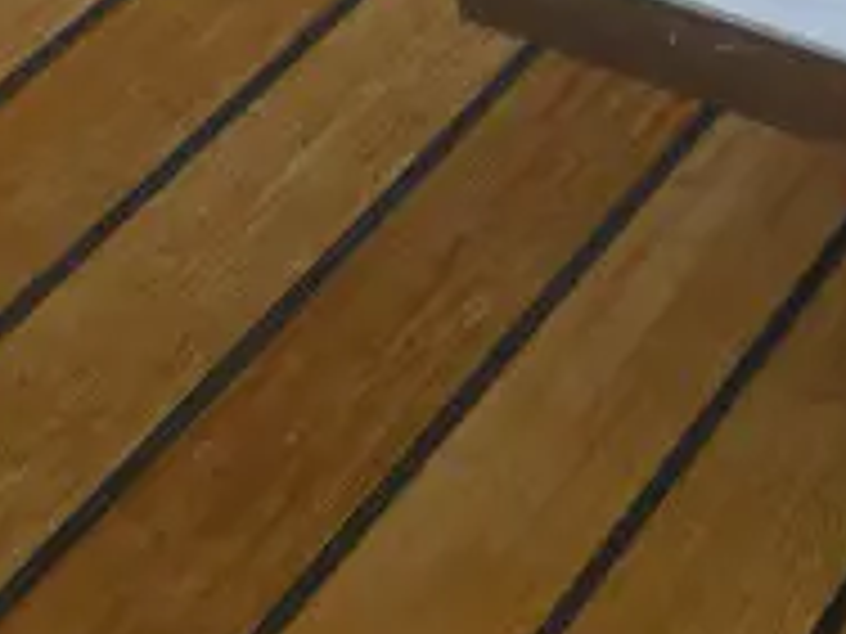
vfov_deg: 13.3
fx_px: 2493
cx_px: 1616
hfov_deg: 15.8
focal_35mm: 102
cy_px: -441
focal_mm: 4.3
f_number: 4
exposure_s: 1/320
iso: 100
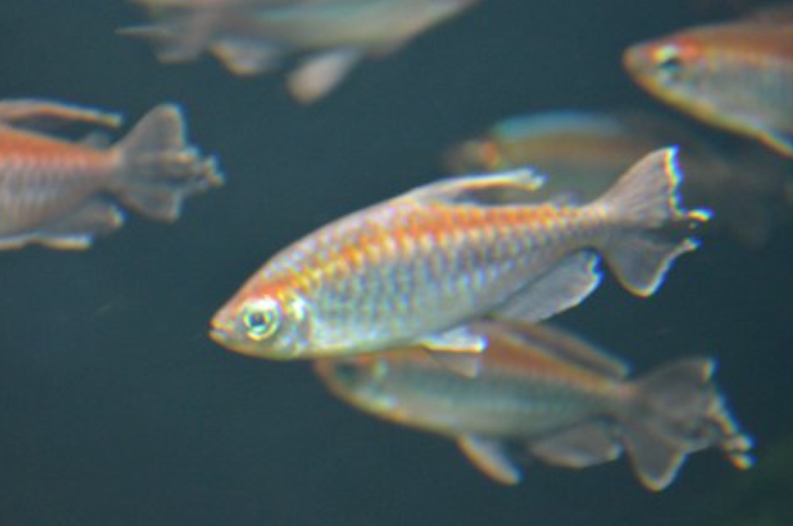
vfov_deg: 6.6
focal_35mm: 207
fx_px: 4544
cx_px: 369
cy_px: 244
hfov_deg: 10.0
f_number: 5.6
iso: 2500
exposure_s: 1/25
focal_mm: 105
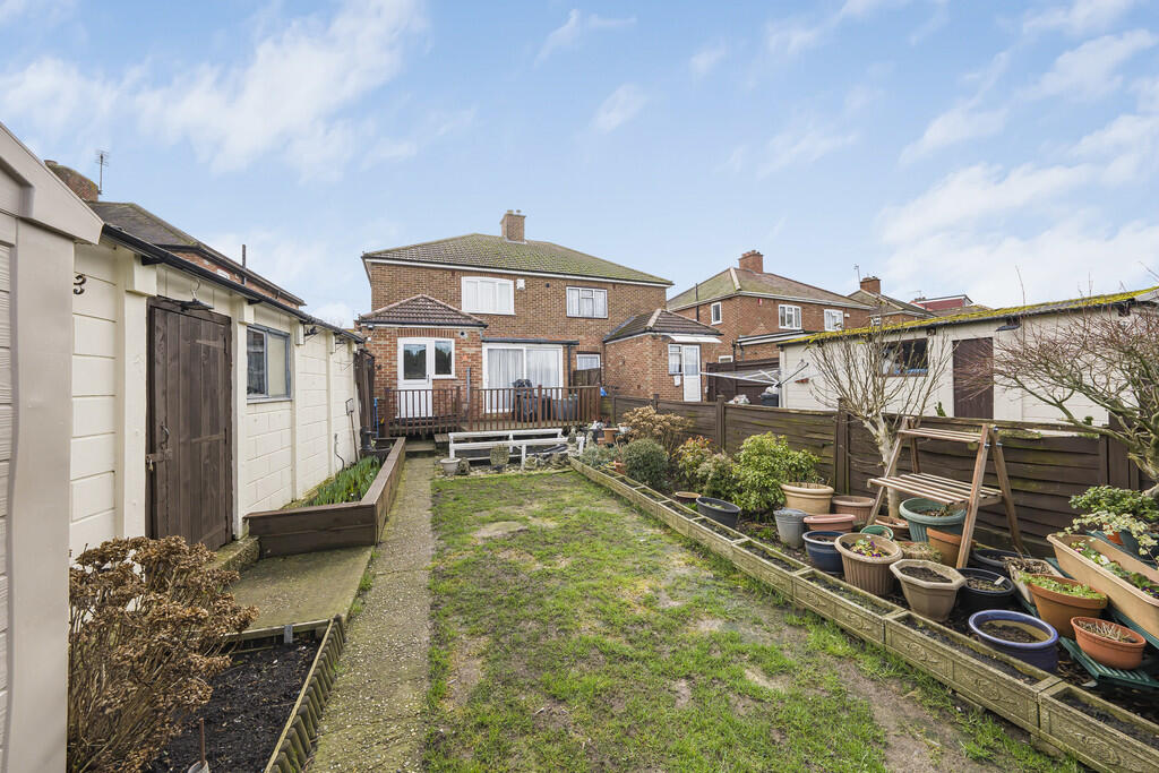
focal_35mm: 12
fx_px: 386
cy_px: 386
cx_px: 580
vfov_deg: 90.0
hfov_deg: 112.6
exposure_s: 1/200
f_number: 10
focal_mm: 12
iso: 320
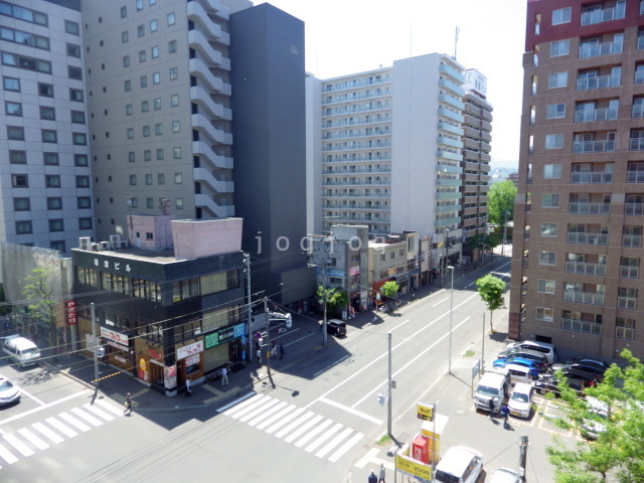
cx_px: 322
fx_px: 409
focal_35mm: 22
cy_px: 242
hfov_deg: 76.4
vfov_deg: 61.1
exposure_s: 1/500
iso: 100
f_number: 3.1
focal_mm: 4
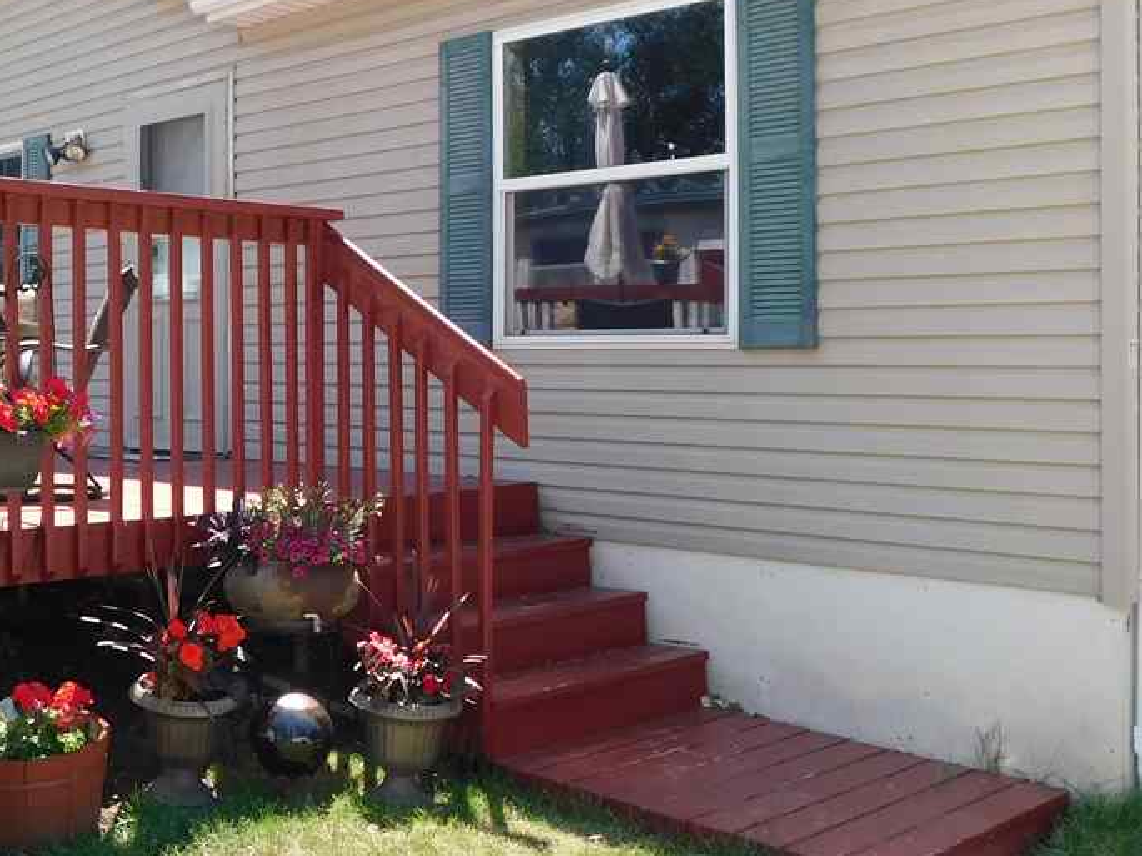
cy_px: 352
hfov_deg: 42.3
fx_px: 1418
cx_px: 263
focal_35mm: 43
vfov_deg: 33.5
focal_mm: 4
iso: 125
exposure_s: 1/500
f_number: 3
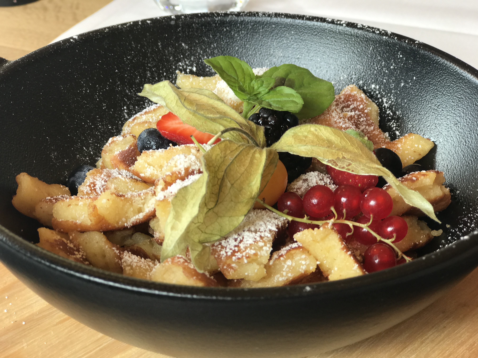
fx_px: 787
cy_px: 179
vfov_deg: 25.7
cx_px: 239
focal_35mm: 57
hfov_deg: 33.8
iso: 32
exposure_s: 1/50
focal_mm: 6.6
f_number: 2.8
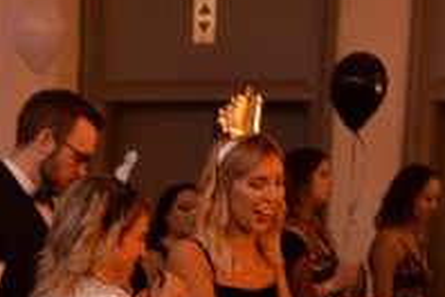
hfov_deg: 19.5
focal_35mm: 101
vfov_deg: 12.6
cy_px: 498
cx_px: -29
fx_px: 1248
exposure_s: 1/40
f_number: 4
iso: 2000
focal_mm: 20
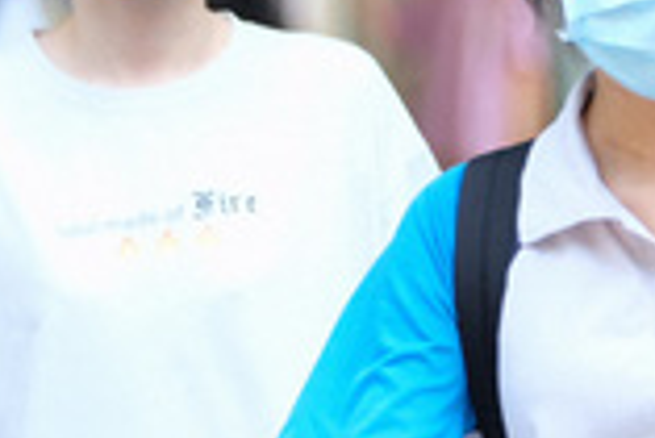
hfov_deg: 2.8
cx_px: 242
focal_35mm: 723
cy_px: 219
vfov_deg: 1.9
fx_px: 13166
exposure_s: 1/400
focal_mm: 129.2
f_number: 2.8
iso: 250
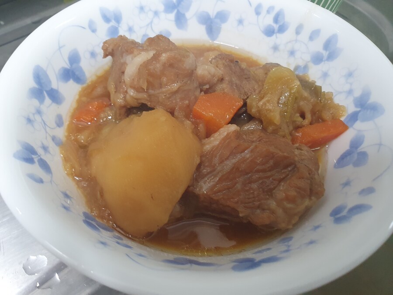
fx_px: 295
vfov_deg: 53.1
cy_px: 148
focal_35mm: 26
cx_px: 196
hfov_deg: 67.3
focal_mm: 4.32
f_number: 2.4
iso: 320
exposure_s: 1/40
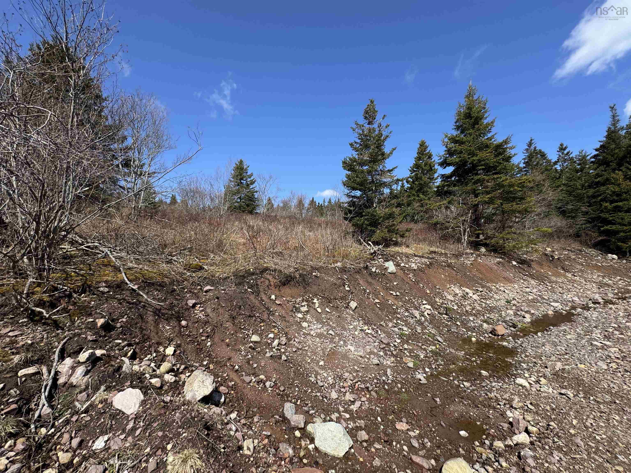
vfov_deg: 85.7
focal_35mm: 14
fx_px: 255
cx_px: 316
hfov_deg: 102.1
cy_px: 236
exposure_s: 1/1449
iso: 50
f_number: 2.2
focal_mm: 2.22
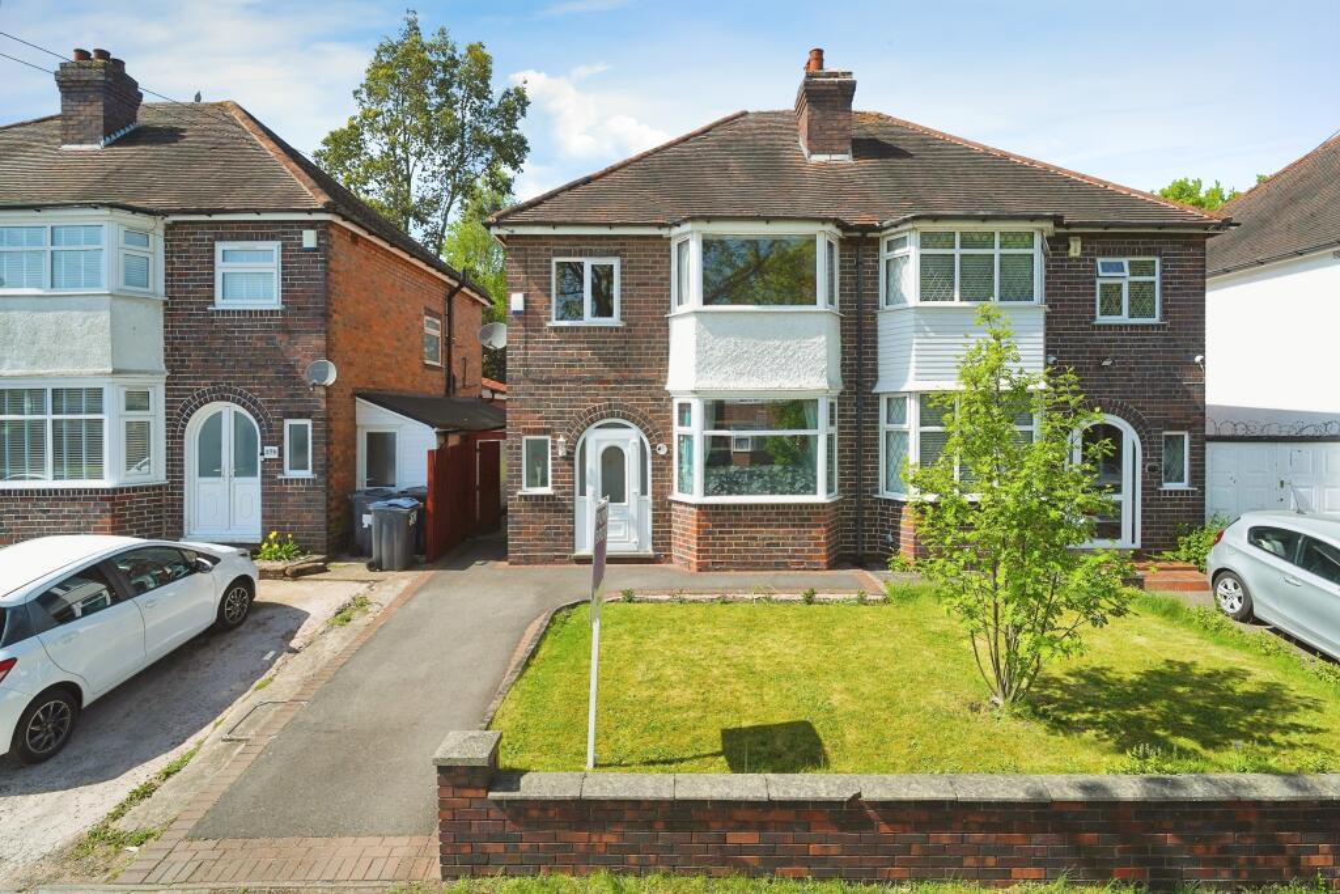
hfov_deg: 96.7
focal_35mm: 16
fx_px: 596
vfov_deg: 73.8
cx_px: 670
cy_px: 447
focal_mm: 16
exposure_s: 1/400
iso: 400
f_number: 8
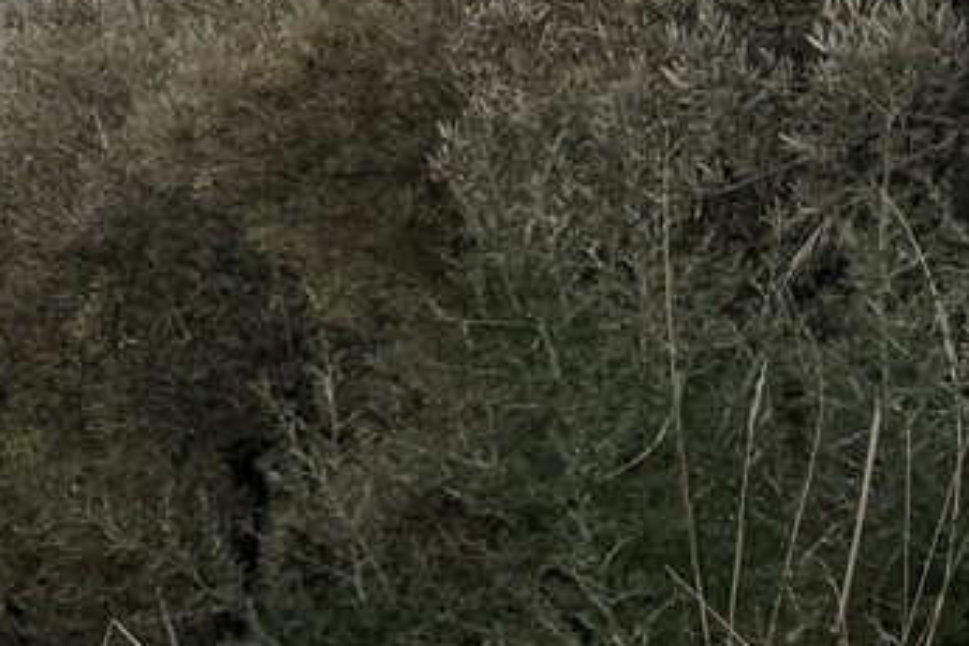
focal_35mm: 139
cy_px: -65
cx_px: -840
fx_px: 3741
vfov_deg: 9.8
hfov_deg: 13.2
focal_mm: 6.76
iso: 80
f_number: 1.78
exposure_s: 1/464
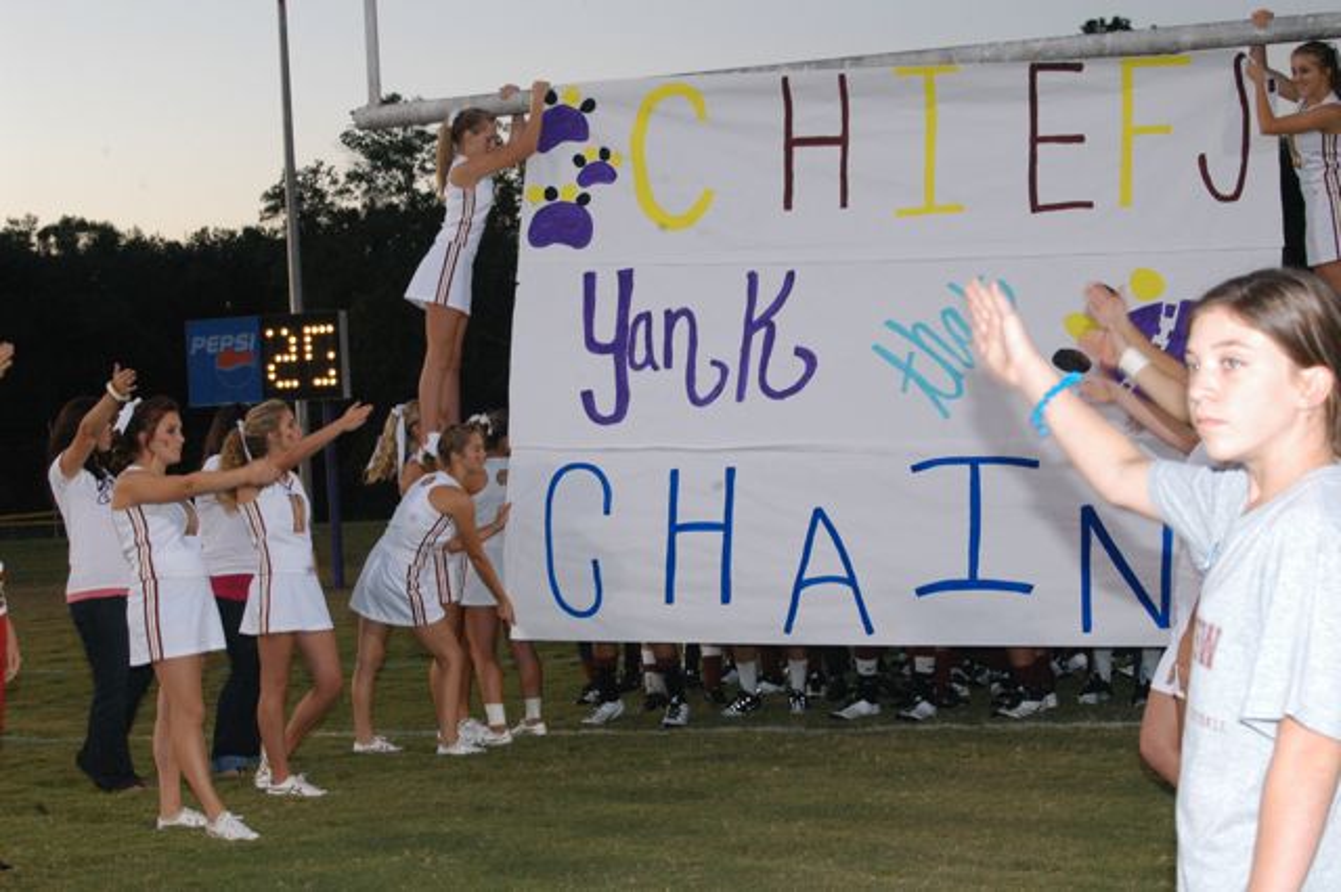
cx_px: 670
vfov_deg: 22.6
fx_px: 2234
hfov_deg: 33.4
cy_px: 446
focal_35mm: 60
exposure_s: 1/60
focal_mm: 40
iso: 1000
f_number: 7.1
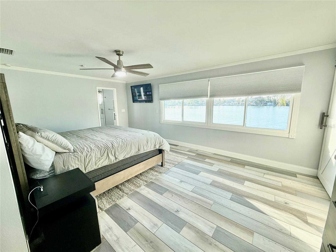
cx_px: 168
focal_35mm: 14
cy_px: 126
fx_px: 136
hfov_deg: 102.1
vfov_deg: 85.7
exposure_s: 1/198
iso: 64
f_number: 2.2
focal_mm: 2.22
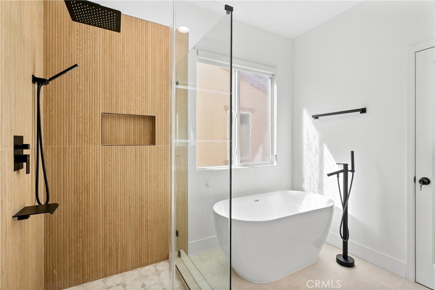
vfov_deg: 72.0
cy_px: 145
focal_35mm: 16
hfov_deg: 95.0
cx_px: 218
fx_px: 199
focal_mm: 16.5
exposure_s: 1/160
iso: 400
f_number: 8
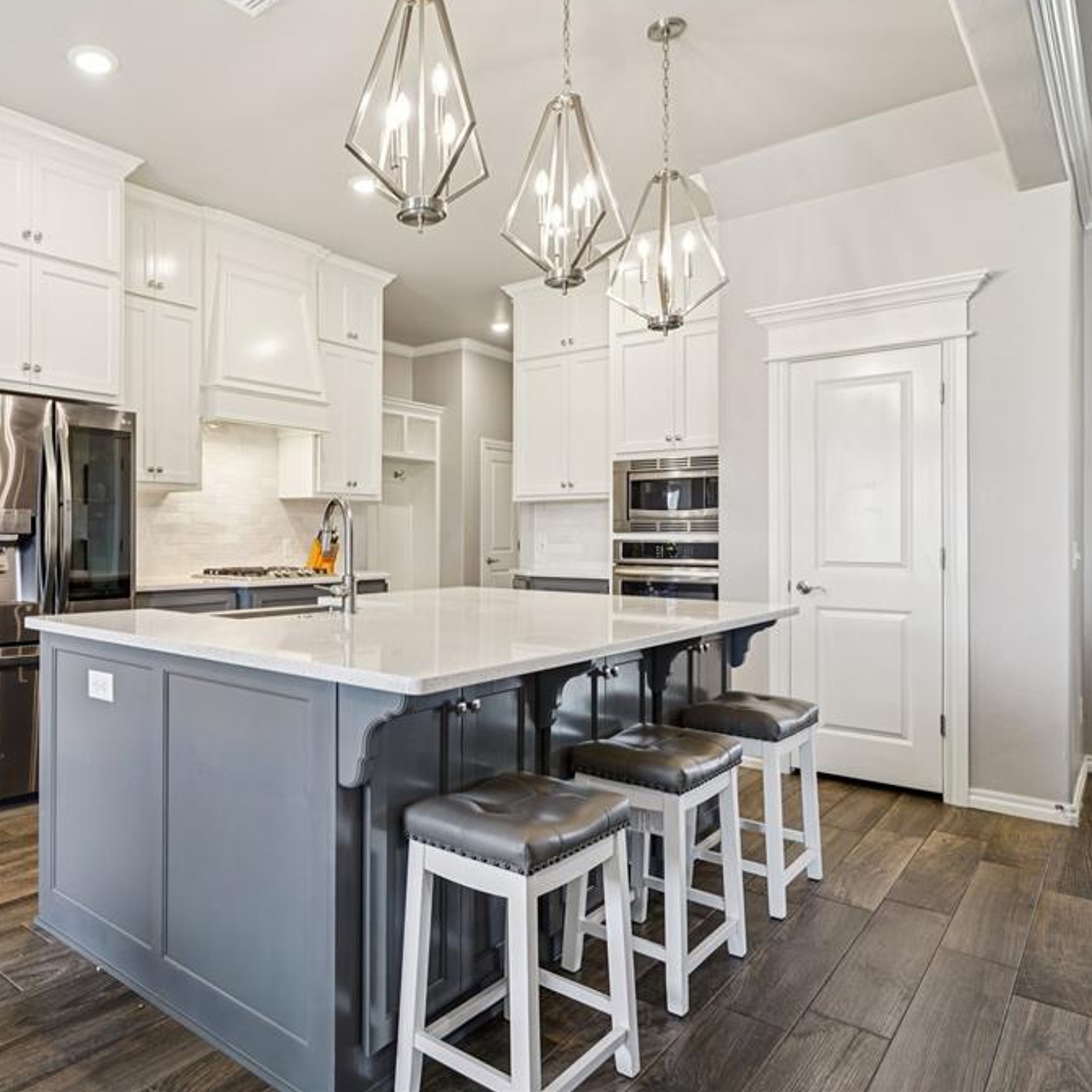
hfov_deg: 64.2
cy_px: 540
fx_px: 818
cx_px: 300
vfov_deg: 67.5
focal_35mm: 23
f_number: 8
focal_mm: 17.7
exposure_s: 1/15
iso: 400
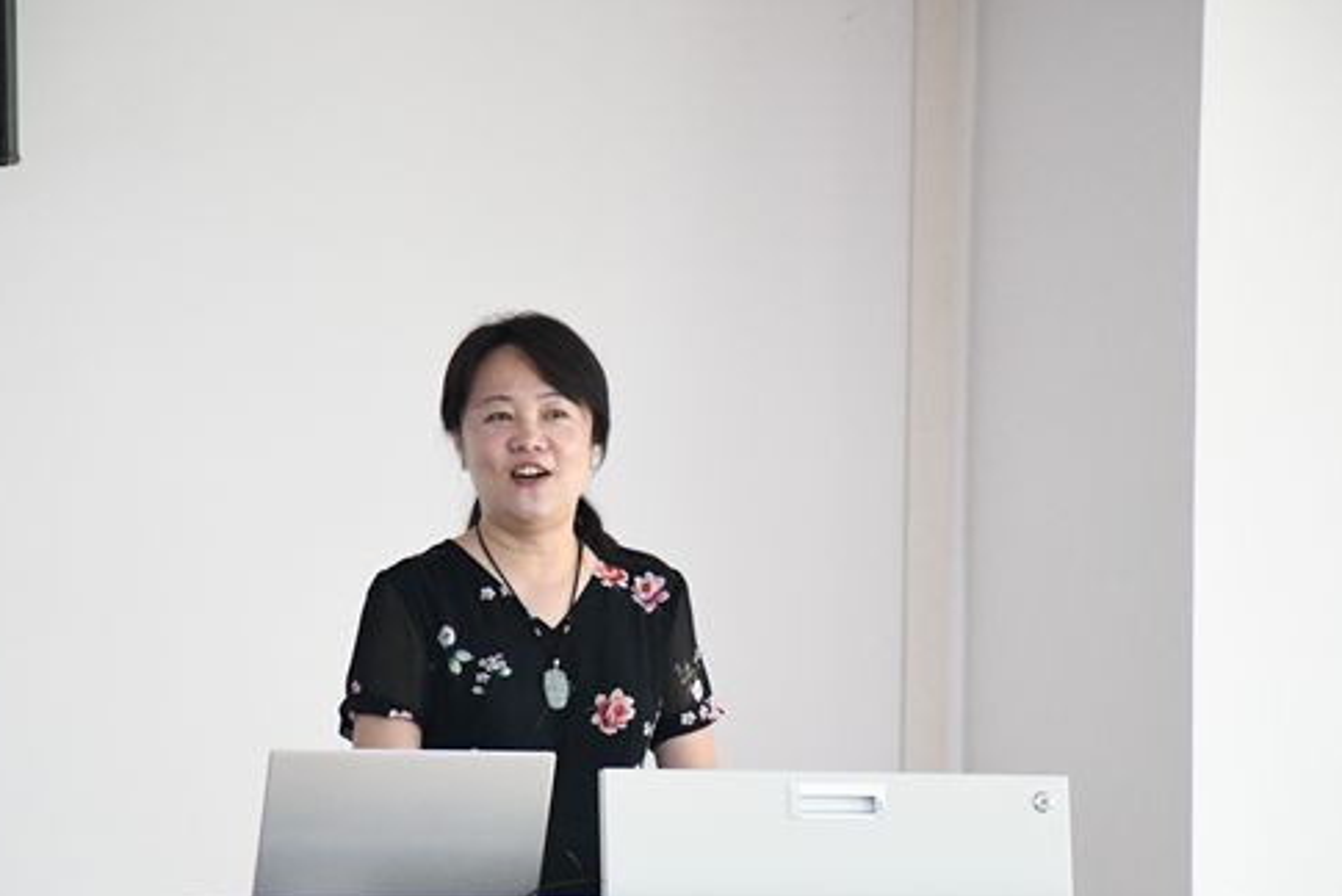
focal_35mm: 241
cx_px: 614
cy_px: 481
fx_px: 8989
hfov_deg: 8.5
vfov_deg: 5.7
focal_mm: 130
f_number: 5.6
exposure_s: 1/200
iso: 9000
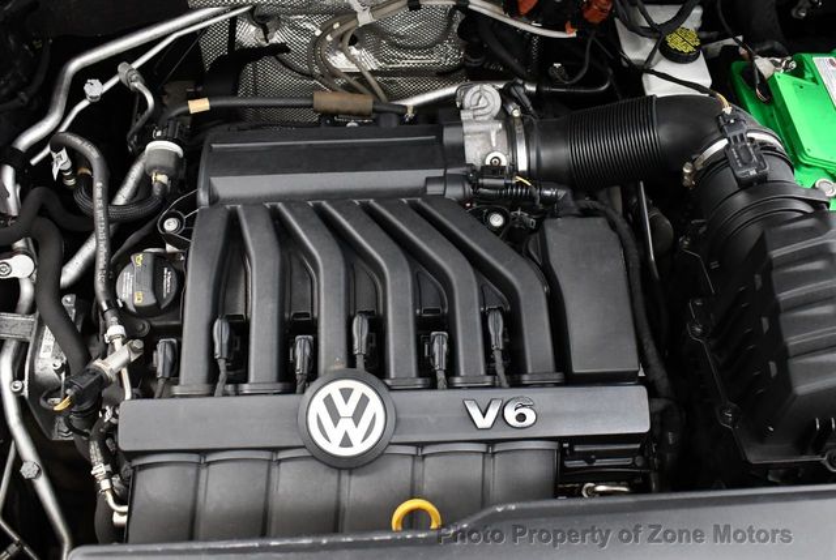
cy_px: 280
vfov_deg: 37.0
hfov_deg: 53.1
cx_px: 418
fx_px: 837
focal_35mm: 36
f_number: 3.5
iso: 3200
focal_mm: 18
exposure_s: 1/100
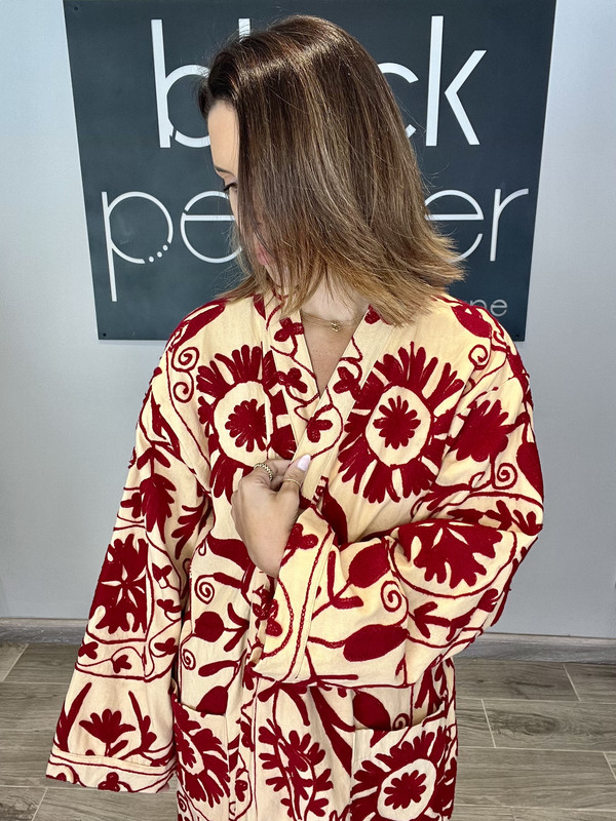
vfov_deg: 60.0
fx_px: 712
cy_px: 410
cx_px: 308
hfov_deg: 46.8
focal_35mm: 30
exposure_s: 1/60
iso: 64
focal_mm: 2.71
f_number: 2.2
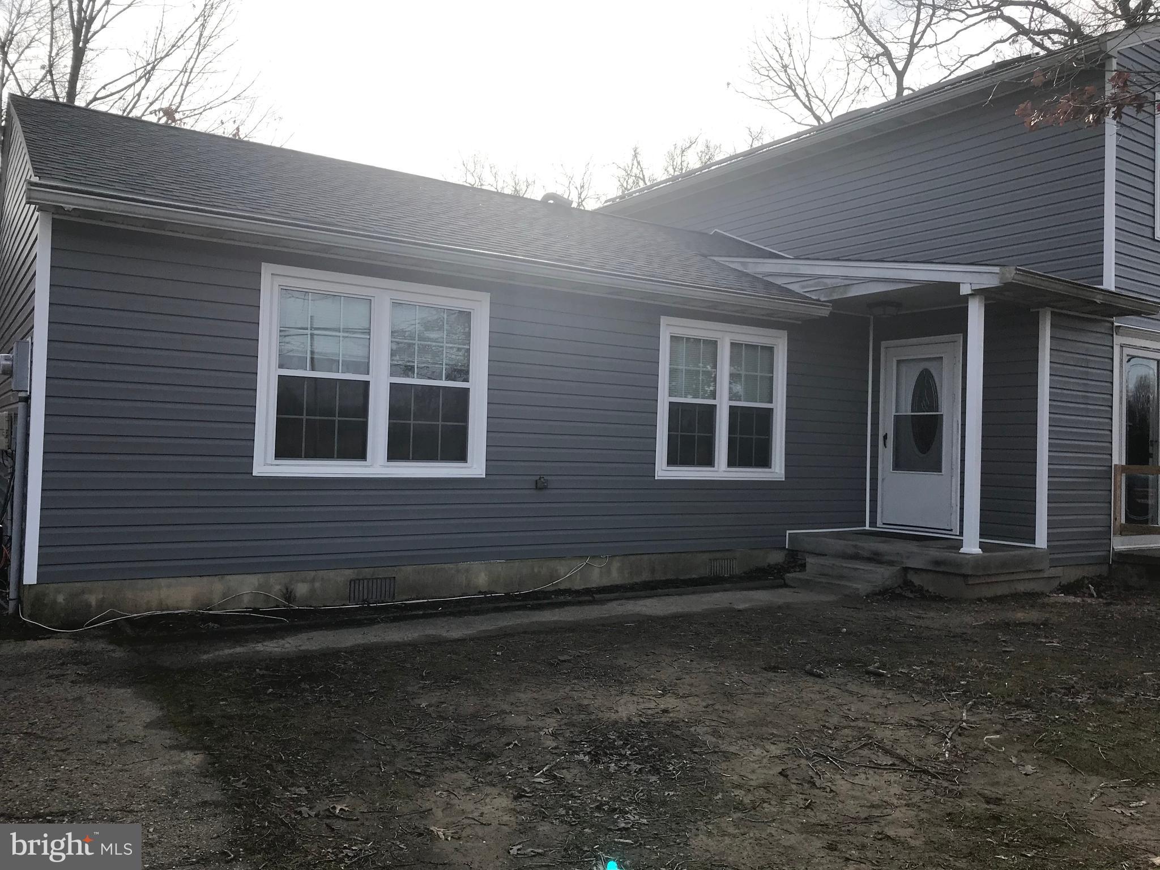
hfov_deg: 63.4
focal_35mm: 28
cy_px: 435
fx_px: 938
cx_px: 580
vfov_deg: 49.7
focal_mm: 3.99
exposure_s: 1/2083
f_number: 1.8
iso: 20
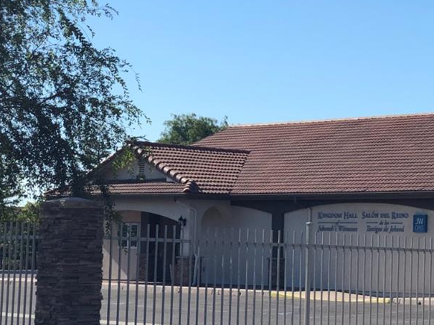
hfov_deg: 15.0
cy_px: 164
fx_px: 1616
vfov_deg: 11.5
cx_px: 461
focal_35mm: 129
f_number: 2.4
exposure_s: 1/1171
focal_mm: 6
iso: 16
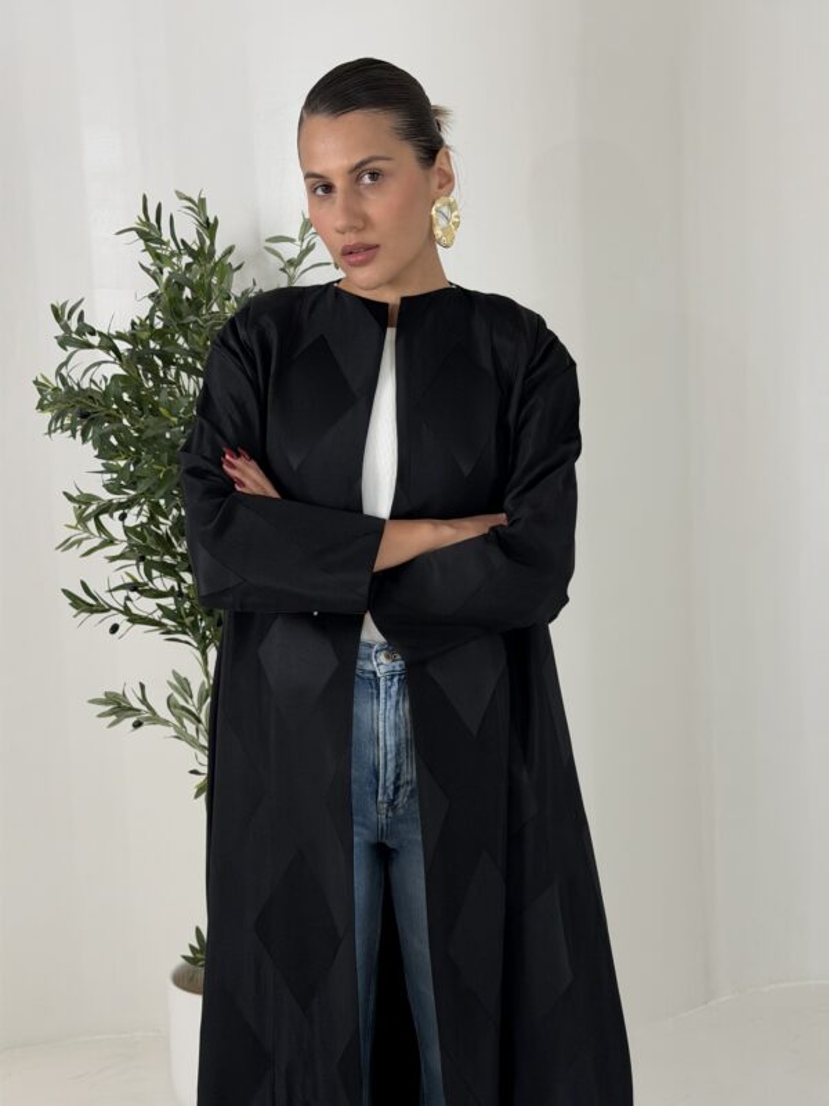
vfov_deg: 39.7
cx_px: 414
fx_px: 1533
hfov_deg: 30.3
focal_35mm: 48
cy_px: 553
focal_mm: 6.76
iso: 64
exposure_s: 1/557
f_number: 1.78
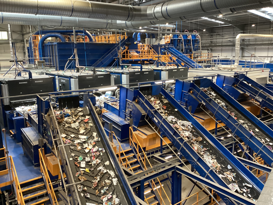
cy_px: 102
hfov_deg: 58.4
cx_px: 136
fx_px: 244
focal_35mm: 31
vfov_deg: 45.4
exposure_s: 1/60
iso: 320
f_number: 2.4
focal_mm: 3.3
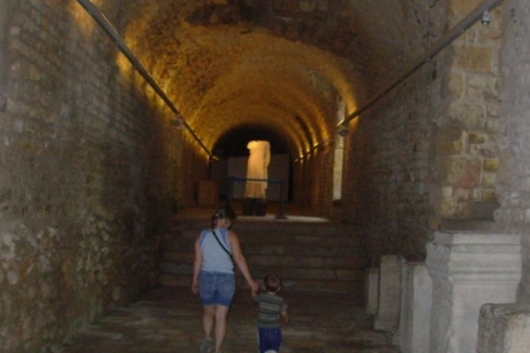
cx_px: 277
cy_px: 209
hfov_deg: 35.6
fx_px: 824
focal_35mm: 56
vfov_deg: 24.2
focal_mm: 6.3
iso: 200
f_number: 2.9
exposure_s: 1/128
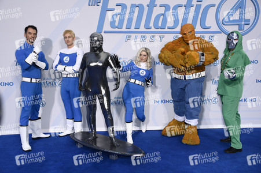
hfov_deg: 41.1
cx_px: 130
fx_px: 348
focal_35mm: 48
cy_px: 86
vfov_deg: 28.0
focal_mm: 48
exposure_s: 1/250
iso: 400
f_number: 5.6
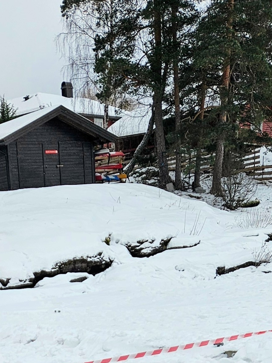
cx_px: 38
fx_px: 828
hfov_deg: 18.4
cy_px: 526
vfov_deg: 21.3
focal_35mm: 79
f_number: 1.8
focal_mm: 5.4
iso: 25
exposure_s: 1/297
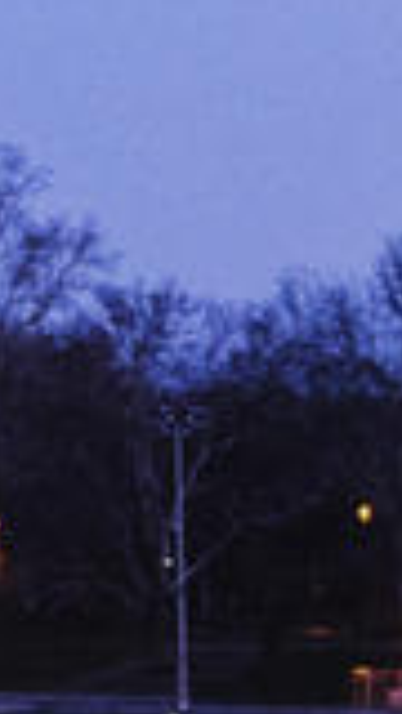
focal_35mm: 241
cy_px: 843
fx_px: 4567
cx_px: 1867
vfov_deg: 8.8
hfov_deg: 4.4
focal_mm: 28
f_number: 3.5
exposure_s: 1/30
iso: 3200
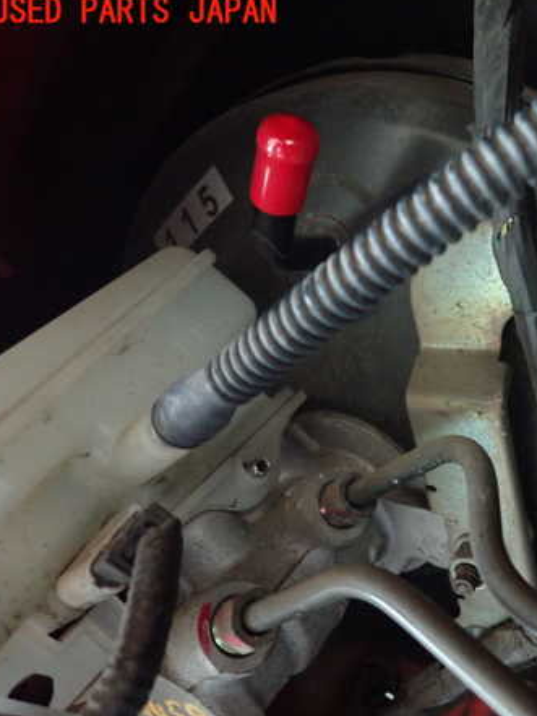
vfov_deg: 53.9
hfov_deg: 39.2
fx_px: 703
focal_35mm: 34
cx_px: 469
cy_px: 357
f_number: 2
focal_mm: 4.5
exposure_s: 1/30
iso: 800
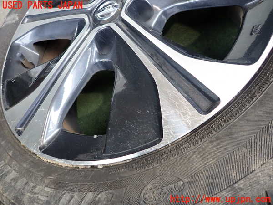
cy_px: 102
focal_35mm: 25
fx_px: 197
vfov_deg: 54.9
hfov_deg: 69.4
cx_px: 136
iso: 200
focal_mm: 4.5
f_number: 2
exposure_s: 1/80
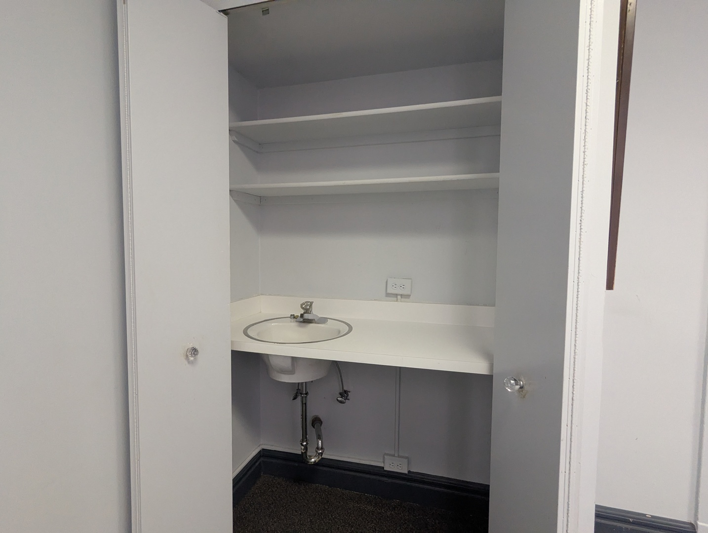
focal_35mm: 16
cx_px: 354
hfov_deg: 94.4
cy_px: 266
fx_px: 328
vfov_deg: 78.3
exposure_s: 1/60
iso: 472
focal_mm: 2.35
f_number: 2.2
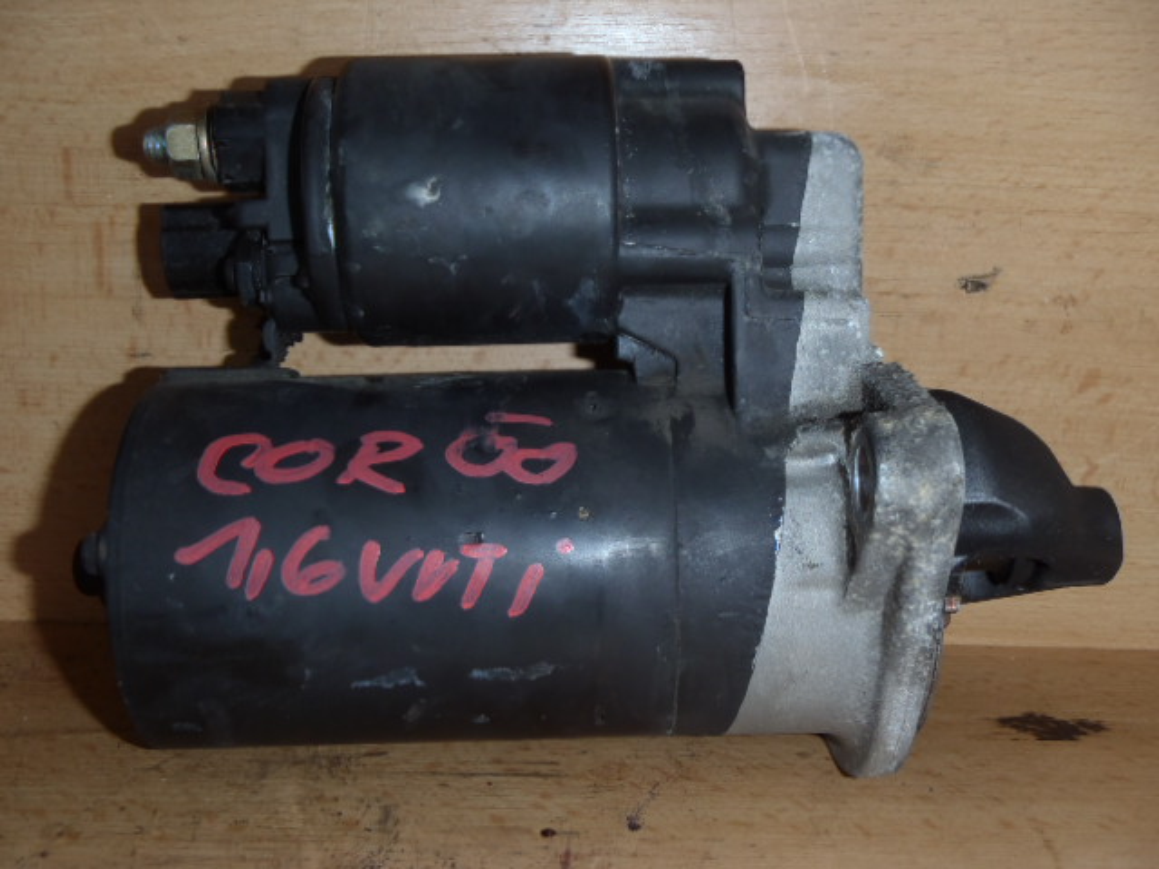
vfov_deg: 37.7
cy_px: 434
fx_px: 1272
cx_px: 580
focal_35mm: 38
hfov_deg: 49.0
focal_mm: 6.83
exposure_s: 1/40
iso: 100
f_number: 4.6
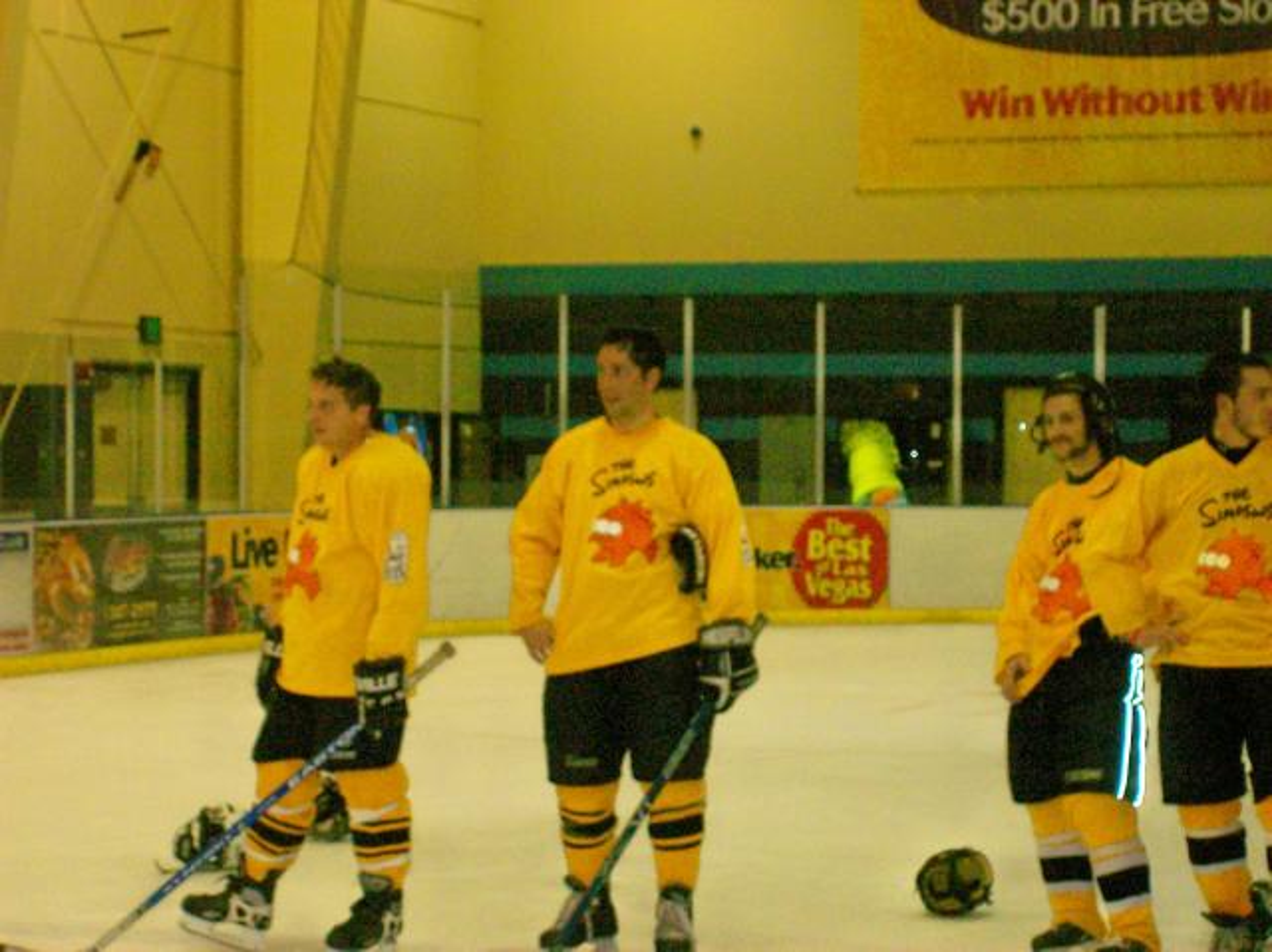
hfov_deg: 18.2
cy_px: 476
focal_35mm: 108
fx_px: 3966
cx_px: 636
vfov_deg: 13.7
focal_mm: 18
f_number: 4.8
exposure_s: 1/125
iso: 140
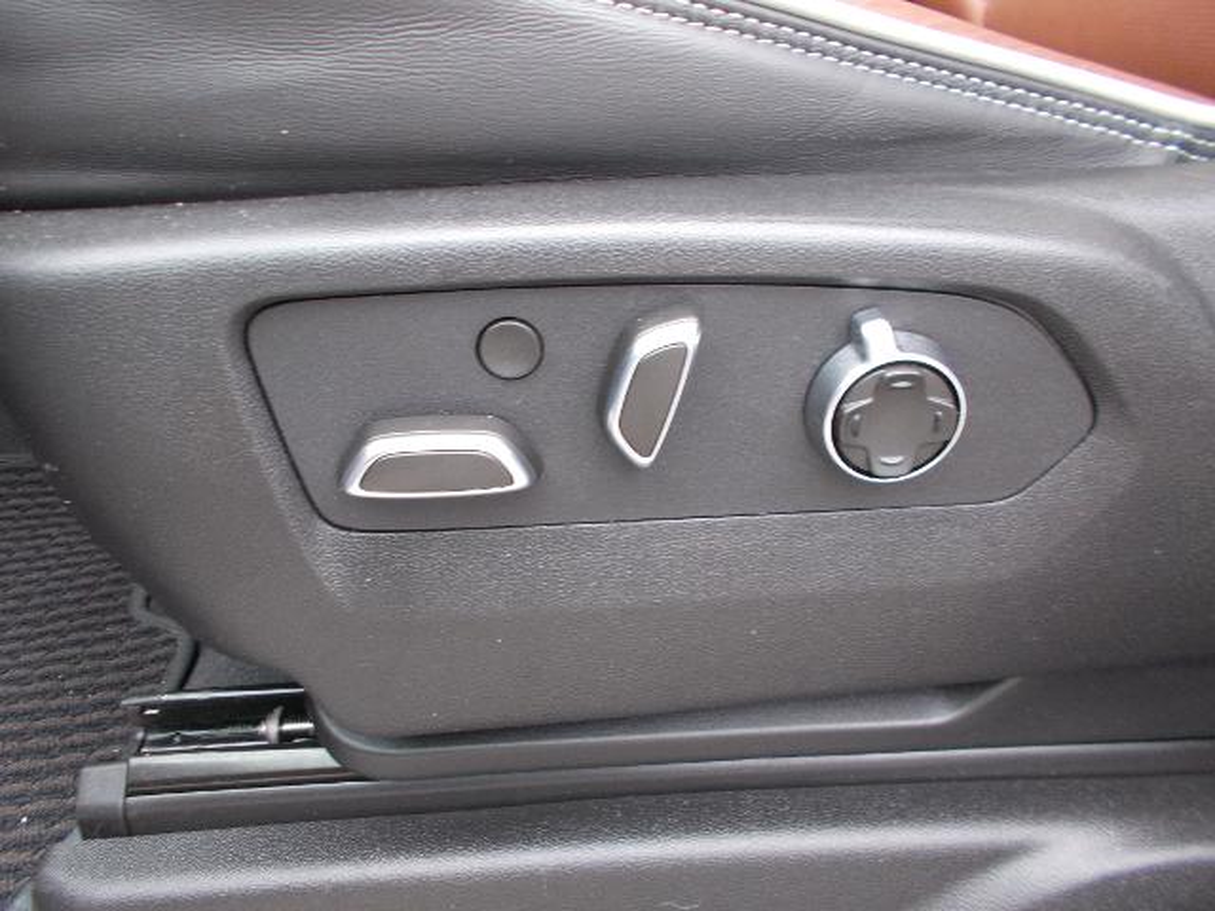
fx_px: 913
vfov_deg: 53.1
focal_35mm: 26
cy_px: 456
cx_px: 608
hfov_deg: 67.3
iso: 140
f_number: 3.2
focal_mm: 4.6
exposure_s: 1/25
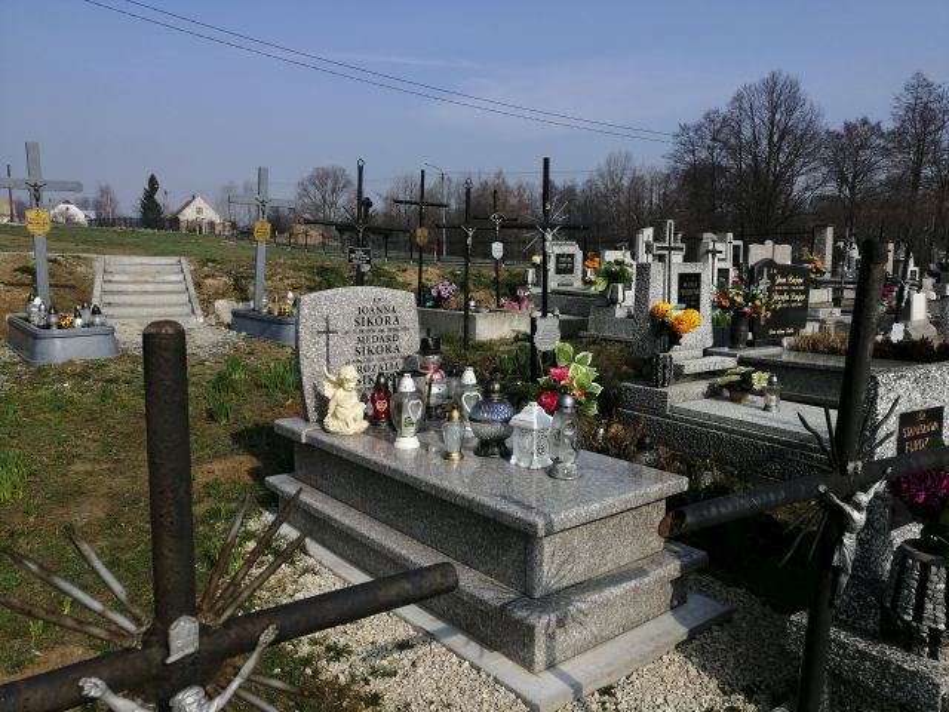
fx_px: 740
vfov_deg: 51.4
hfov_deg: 65.3
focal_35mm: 27
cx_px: 474
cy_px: 356
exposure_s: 1/1770
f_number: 1.8
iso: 50
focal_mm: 3.88
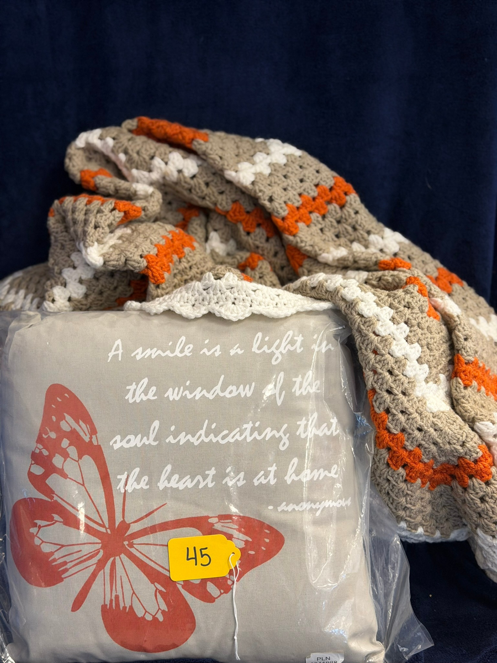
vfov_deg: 39.7
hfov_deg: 30.3
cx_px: 248
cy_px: 332
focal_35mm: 48
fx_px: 919
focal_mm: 6.76
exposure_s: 1/60
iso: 250
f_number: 1.78
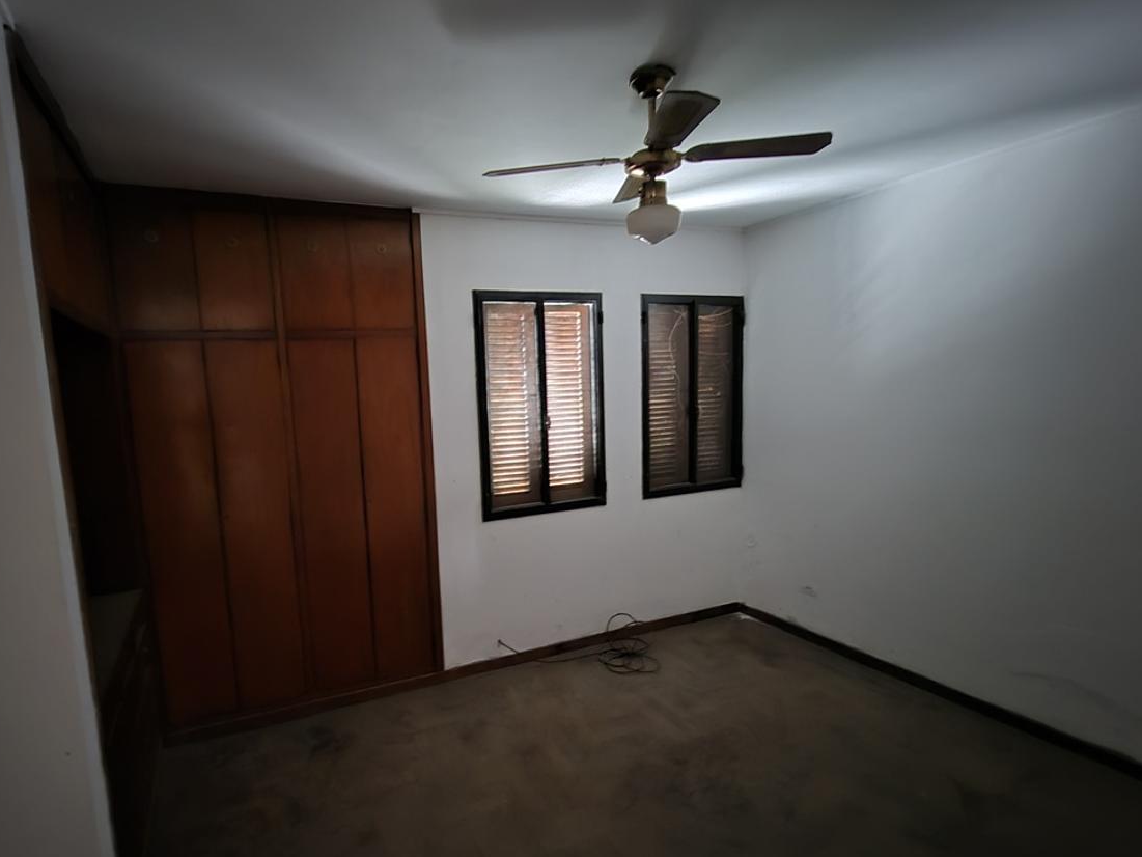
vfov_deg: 74.6
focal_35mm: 17
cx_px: 482
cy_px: 460
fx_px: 561
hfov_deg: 90.3
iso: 1250
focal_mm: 2.2
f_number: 2.2
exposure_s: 1/8.33
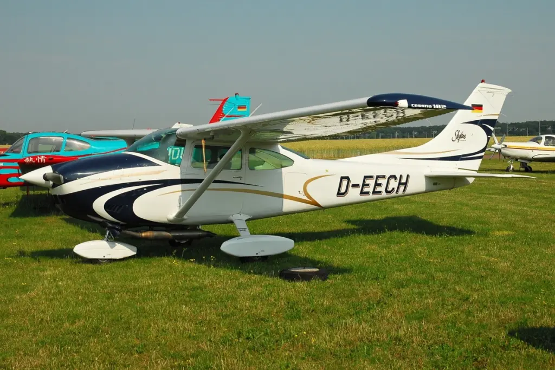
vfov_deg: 26.5
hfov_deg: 38.9
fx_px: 786
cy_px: 185
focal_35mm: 51
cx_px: 278
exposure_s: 1/800
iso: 200
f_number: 8
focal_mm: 34
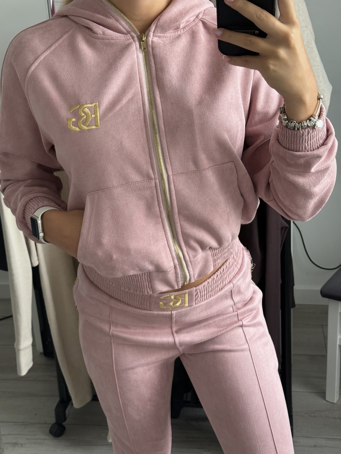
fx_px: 630
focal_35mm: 48
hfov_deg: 30.3
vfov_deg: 39.7
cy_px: 227
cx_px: 170
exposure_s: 1/60
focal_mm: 6.76
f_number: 1.78
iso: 160
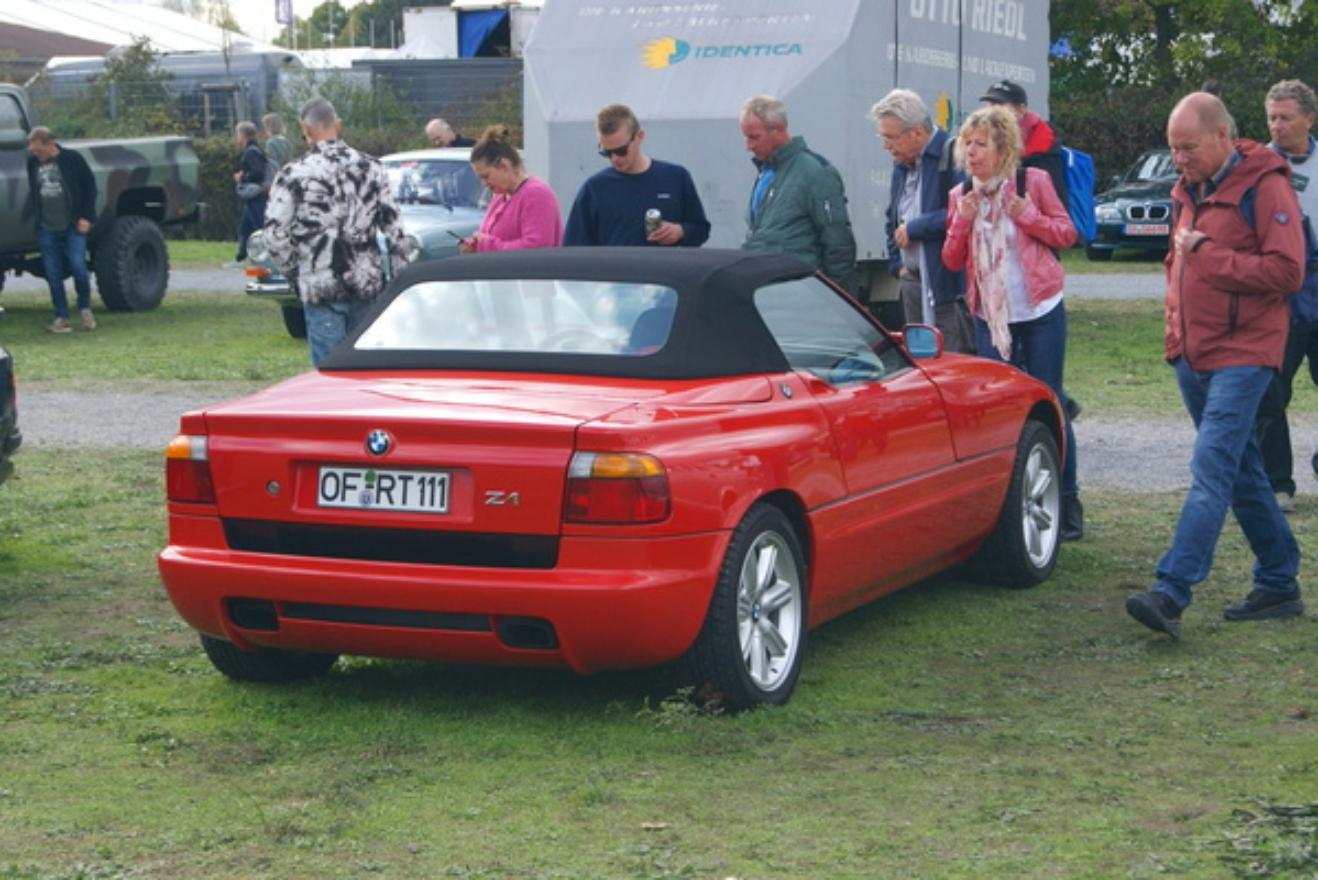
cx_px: 659
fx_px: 2747
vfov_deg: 18.2
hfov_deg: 27.0
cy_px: 440
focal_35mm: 75
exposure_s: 1/100
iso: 100
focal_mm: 50
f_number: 8
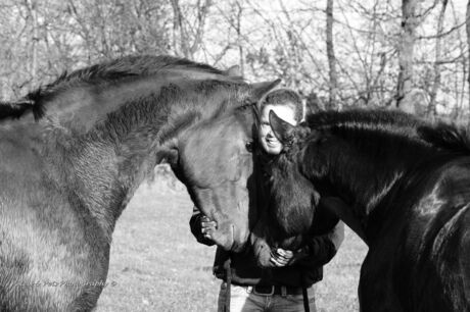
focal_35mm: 120
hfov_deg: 17.1
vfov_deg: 11.4
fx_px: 1565
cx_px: 235
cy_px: 156
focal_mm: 80
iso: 800
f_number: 8
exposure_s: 1/500
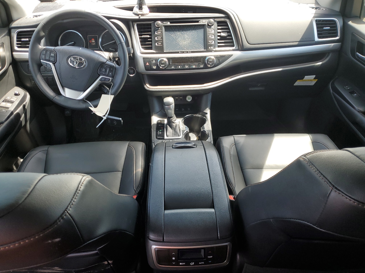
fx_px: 274
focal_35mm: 26
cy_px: 136
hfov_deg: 67.3
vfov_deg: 53.1
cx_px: 182
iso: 50
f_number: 1.5
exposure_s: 1/161
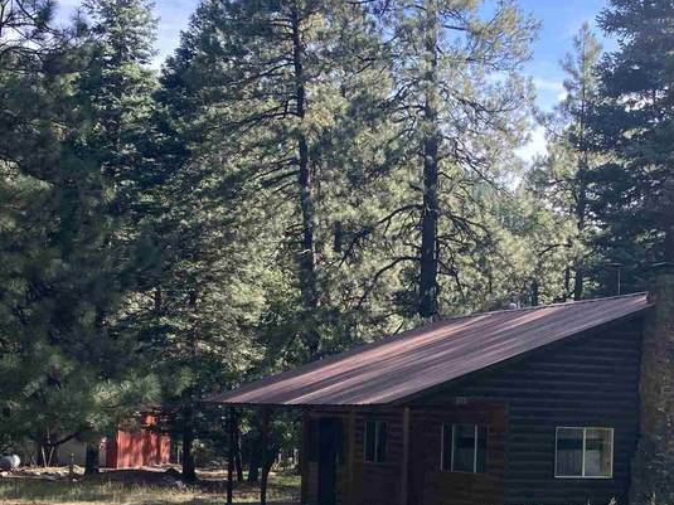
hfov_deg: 28.7
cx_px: 464
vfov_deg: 21.5
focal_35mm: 67
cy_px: 432
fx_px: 1304
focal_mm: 3.99
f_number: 1.8
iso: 20
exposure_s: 1/467
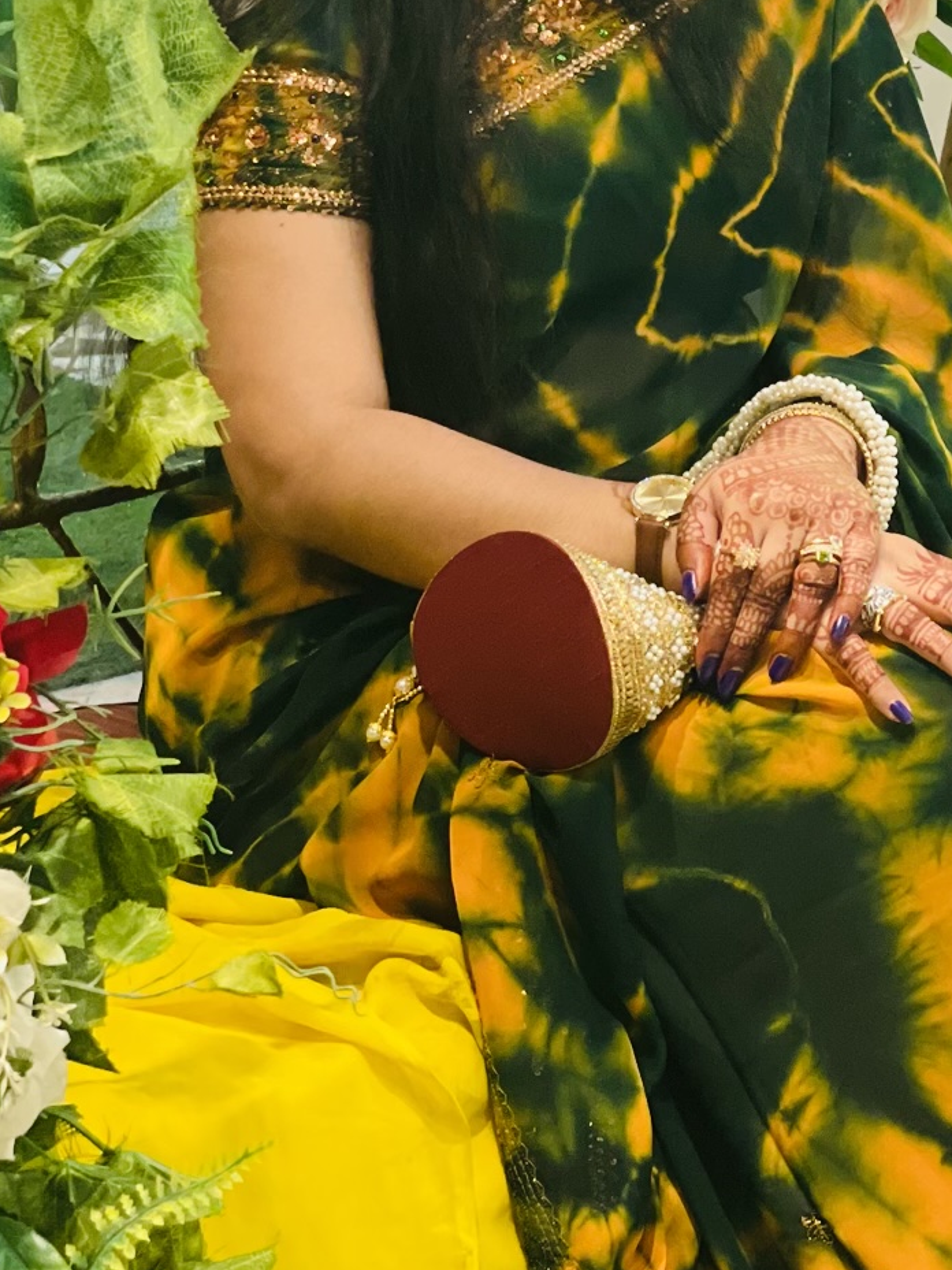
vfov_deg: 17.1
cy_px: 101
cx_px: 739
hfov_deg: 13.1
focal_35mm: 113
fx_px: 4144
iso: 200
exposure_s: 1/33
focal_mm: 6
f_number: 2
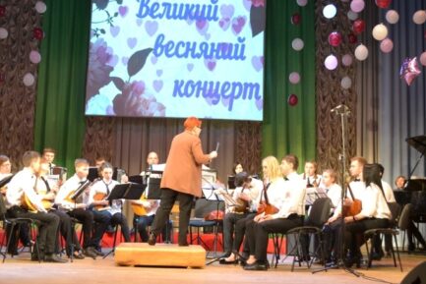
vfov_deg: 25.1
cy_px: 135
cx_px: 193
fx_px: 639
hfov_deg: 36.8
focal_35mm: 54
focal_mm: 24
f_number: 4
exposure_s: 1/15
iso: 640
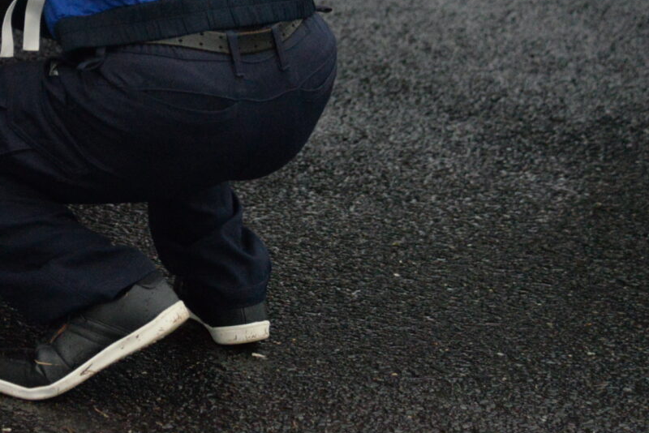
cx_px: -78
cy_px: -83
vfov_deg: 6.0
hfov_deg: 8.9
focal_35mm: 228
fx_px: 4112
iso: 6400
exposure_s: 1/1000
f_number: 4.8
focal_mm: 95
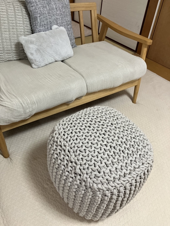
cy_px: 113
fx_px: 183
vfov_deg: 63.4
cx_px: 85
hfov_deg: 49.7
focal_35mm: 28
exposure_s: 1/60
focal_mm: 3.99
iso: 250
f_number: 1.8
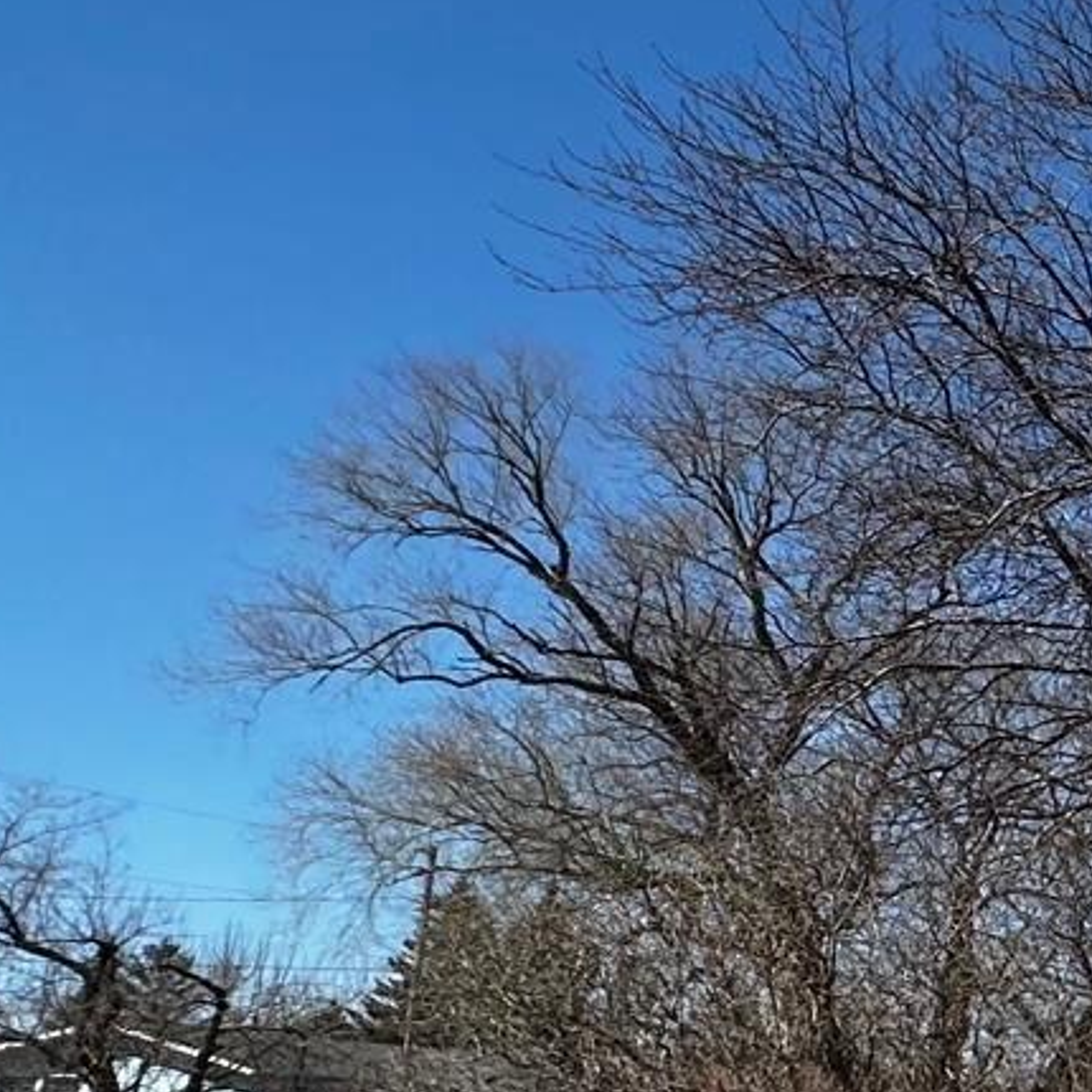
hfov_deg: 19.3
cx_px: 2118
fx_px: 2070
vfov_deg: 28.7
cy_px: 914
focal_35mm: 58
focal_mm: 2.22
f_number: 2.2
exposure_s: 1/3125
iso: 50
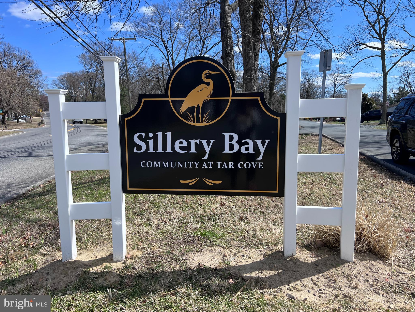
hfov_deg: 67.3
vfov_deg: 53.1
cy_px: 156
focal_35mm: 26
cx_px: 208
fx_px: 312
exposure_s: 1/3460
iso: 50
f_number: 1.5
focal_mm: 5.7
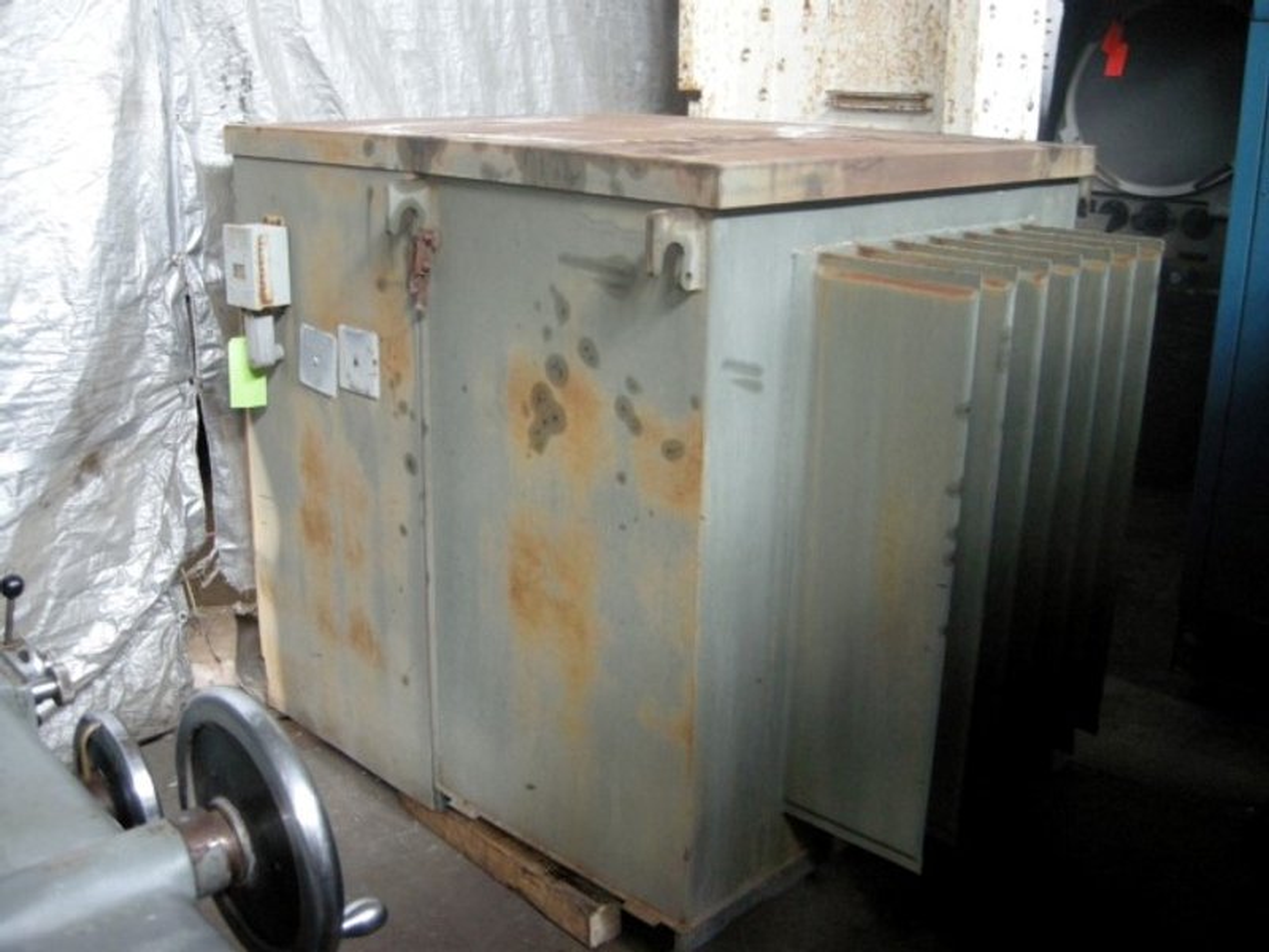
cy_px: 476
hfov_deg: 52.6
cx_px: 634
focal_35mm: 35
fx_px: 1283
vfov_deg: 40.7
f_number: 2.7
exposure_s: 1/8.1
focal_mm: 7.5
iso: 400
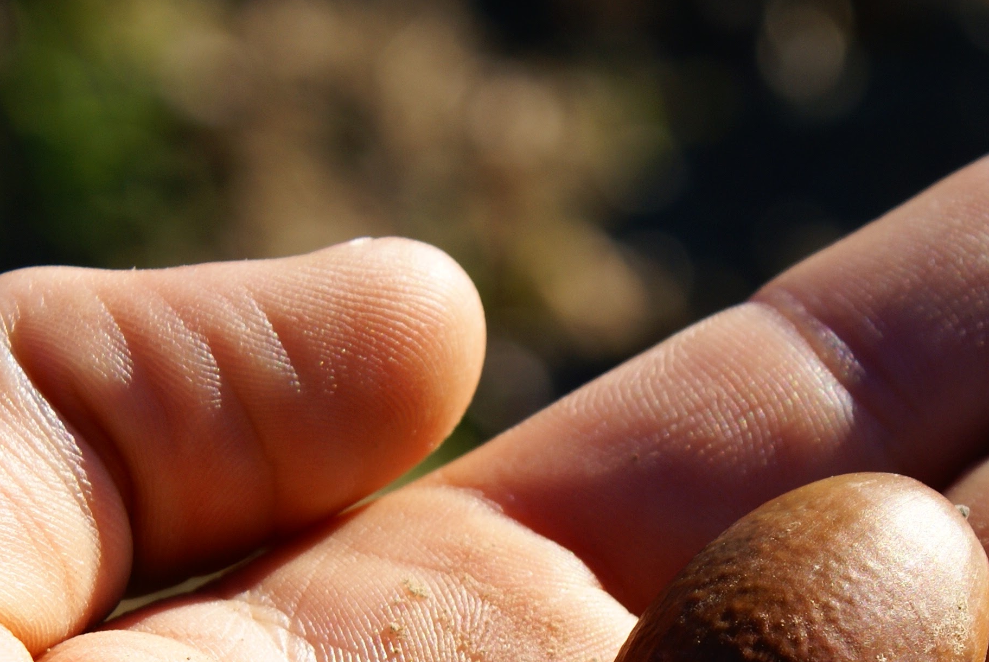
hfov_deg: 9.2
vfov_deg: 6.2
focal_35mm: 223
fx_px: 6133
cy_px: 649
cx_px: 848
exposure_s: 1/160
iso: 100
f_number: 10
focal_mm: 70
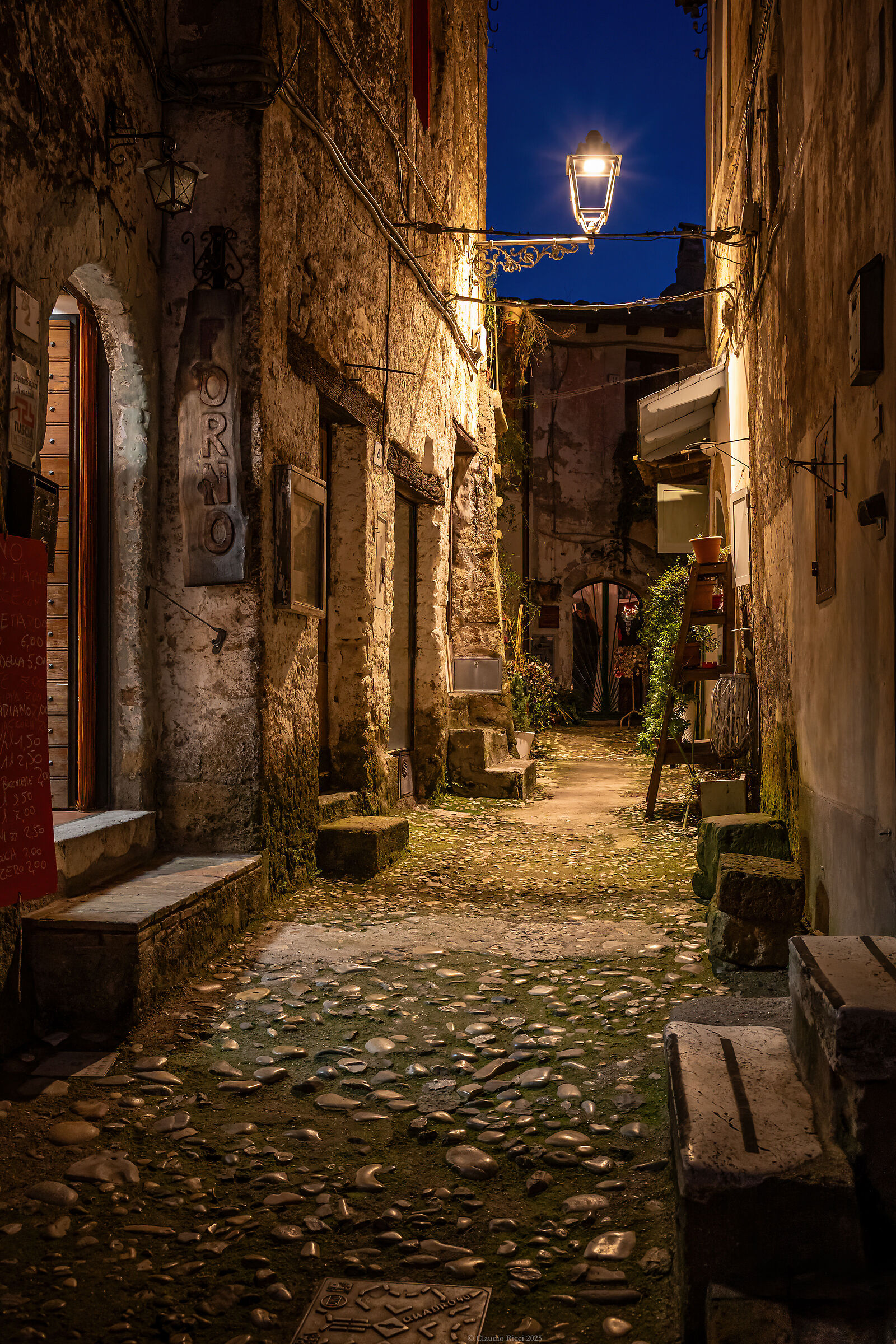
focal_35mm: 35
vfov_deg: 54.4
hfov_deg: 37.9
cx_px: 448
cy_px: 672
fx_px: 1307
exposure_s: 1/8
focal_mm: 35
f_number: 8
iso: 4000
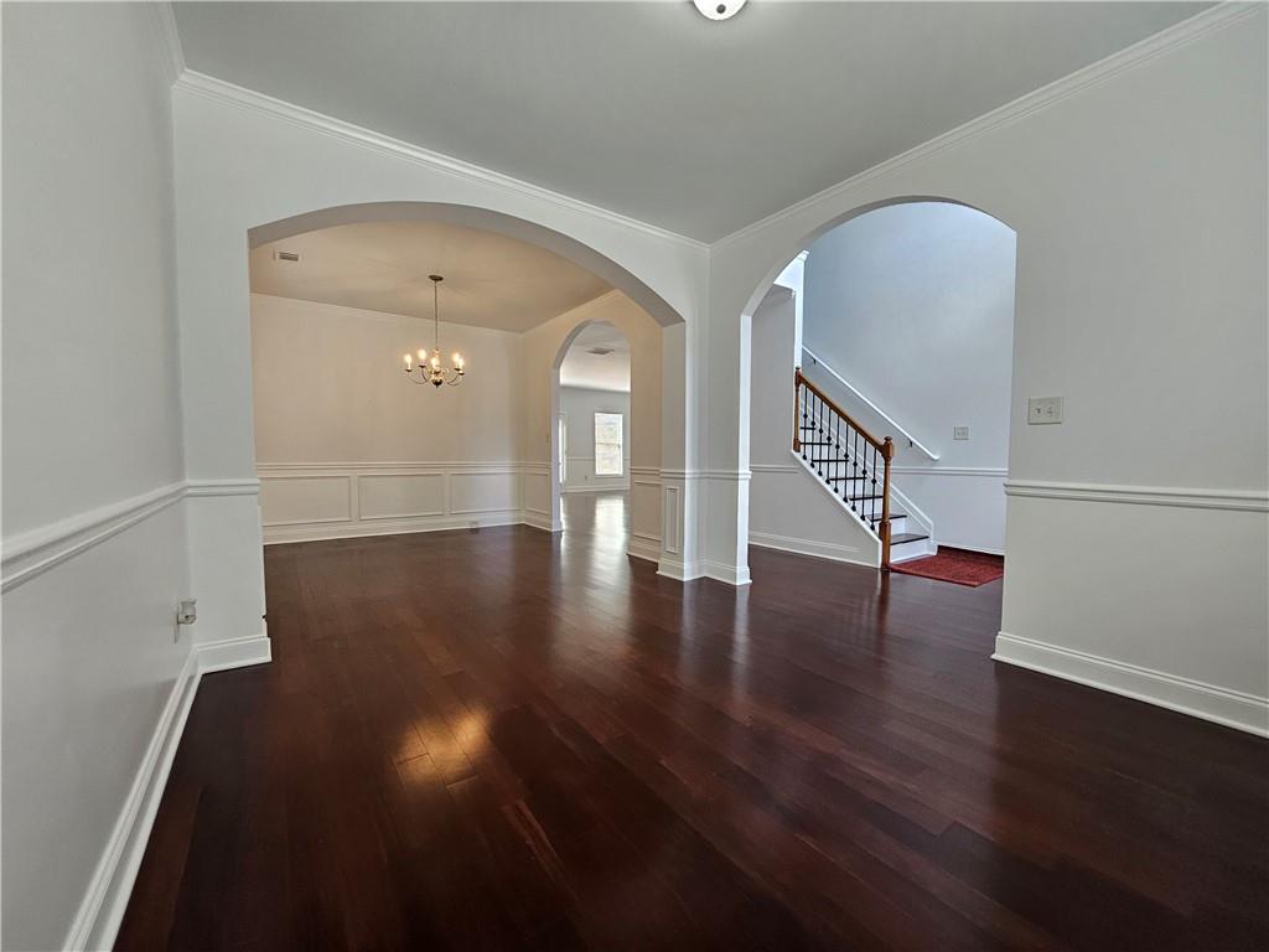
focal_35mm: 13
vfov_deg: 89.9
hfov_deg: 106.2
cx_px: 634
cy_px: 476
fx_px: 477
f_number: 2.2
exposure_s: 1/60
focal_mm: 1.7
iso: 125
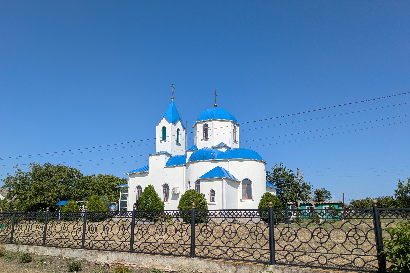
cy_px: 156
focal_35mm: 27
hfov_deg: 67.4
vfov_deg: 47.8
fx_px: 307
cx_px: 202
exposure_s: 1/3953
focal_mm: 5.43
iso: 50
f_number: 1.89
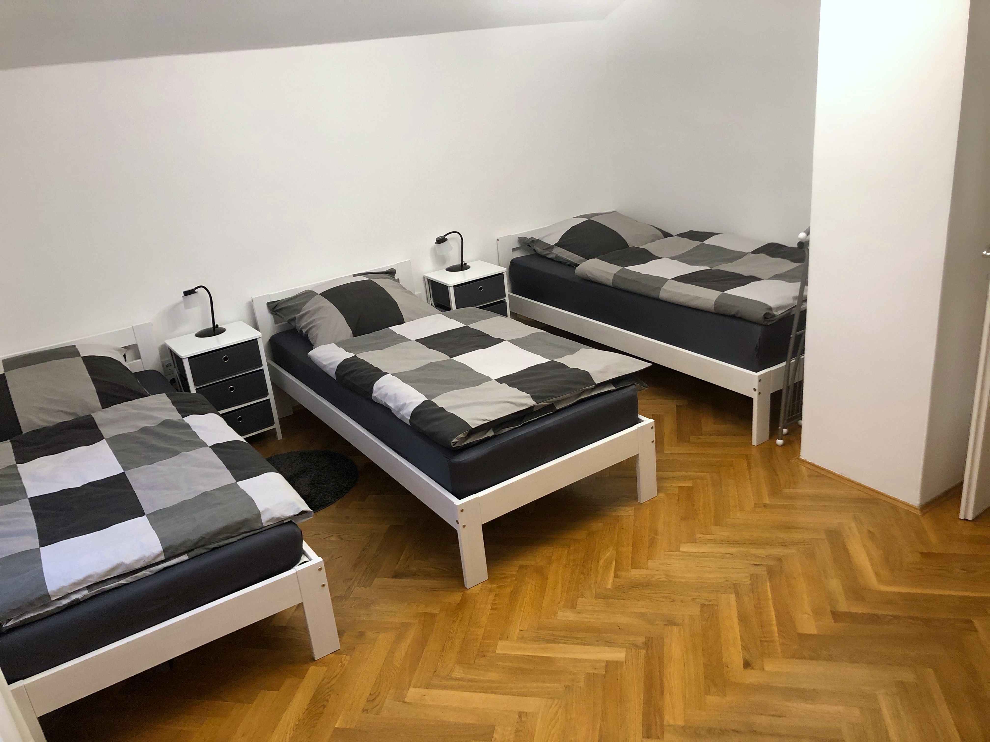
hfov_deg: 63.4
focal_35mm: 28
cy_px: 371
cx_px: 495
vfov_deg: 49.7
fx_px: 801
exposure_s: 1/17
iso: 64
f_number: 1.8
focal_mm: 4
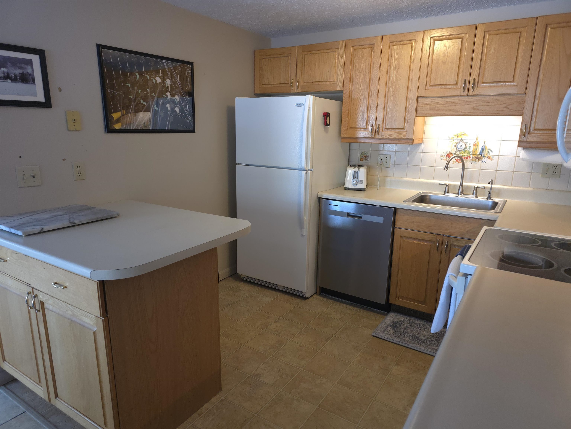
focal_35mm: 23
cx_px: 286
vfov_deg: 58.9
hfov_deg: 73.9
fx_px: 379
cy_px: 214
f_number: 1.7
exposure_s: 1/60
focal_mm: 6.3
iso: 320
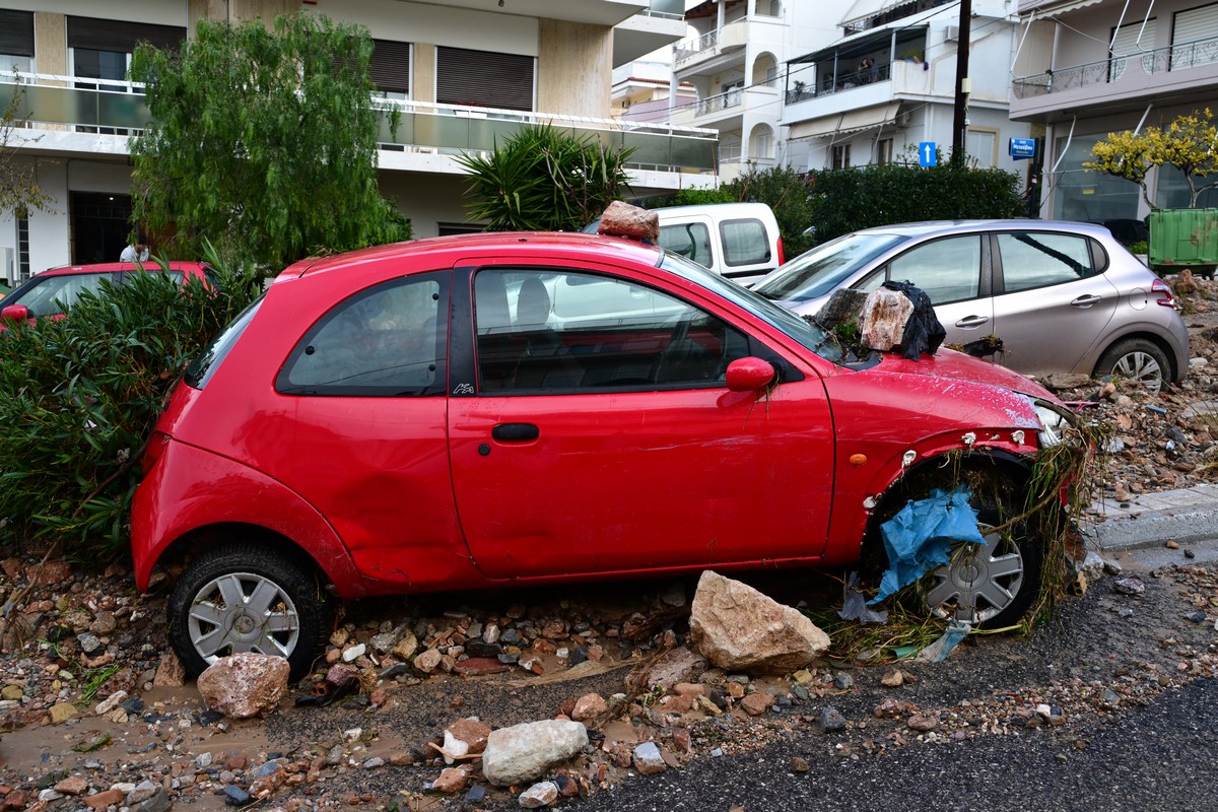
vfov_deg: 41.1
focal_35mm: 32
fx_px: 1083
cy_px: 406
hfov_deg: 58.7
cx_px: 609
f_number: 8
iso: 800
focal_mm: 32
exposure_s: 1/320
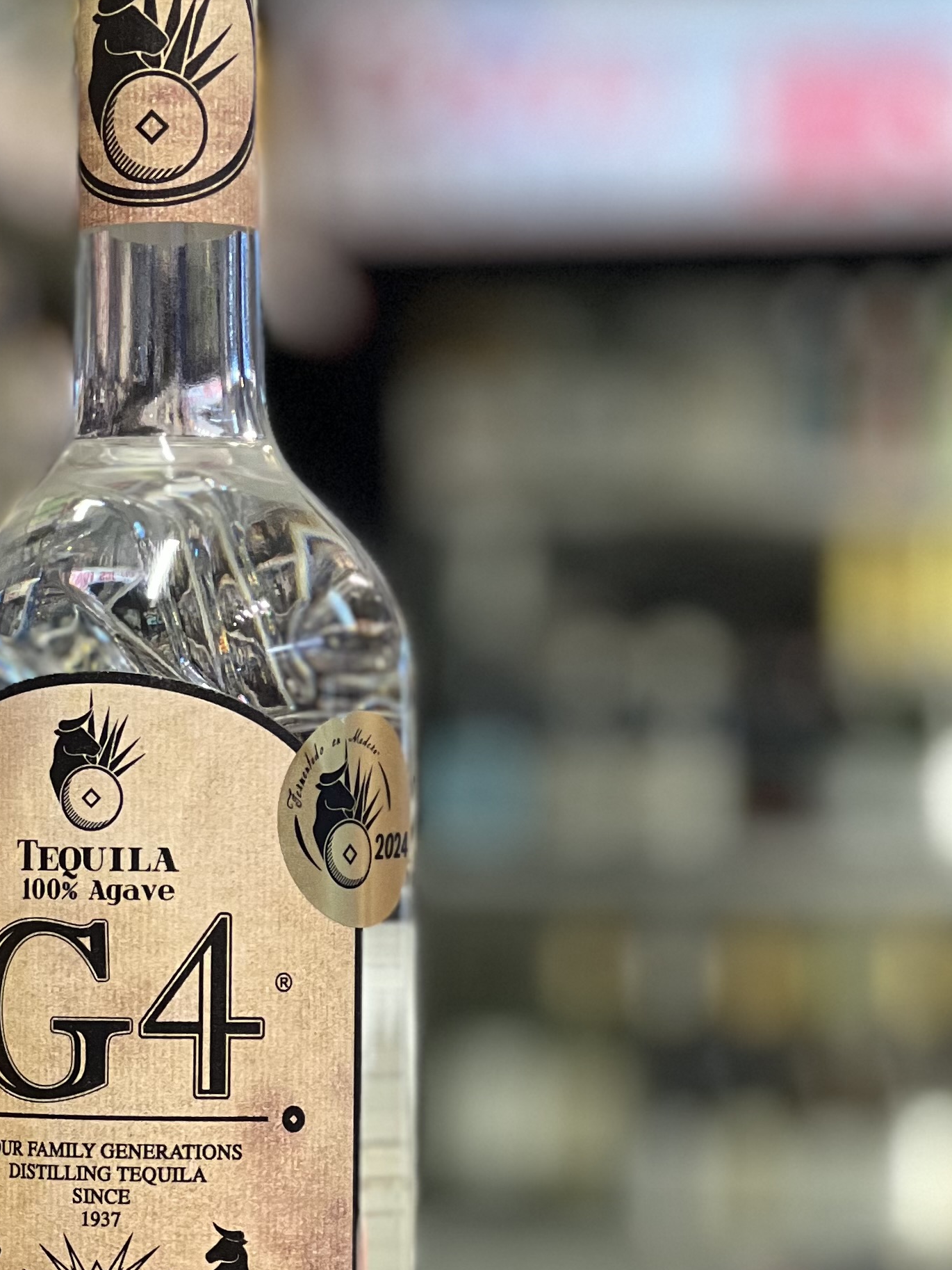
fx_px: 6232
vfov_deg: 11.6
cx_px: -37
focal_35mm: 170
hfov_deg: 8.7
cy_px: 821
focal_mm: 9
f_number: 2.8
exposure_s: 1/40
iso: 160
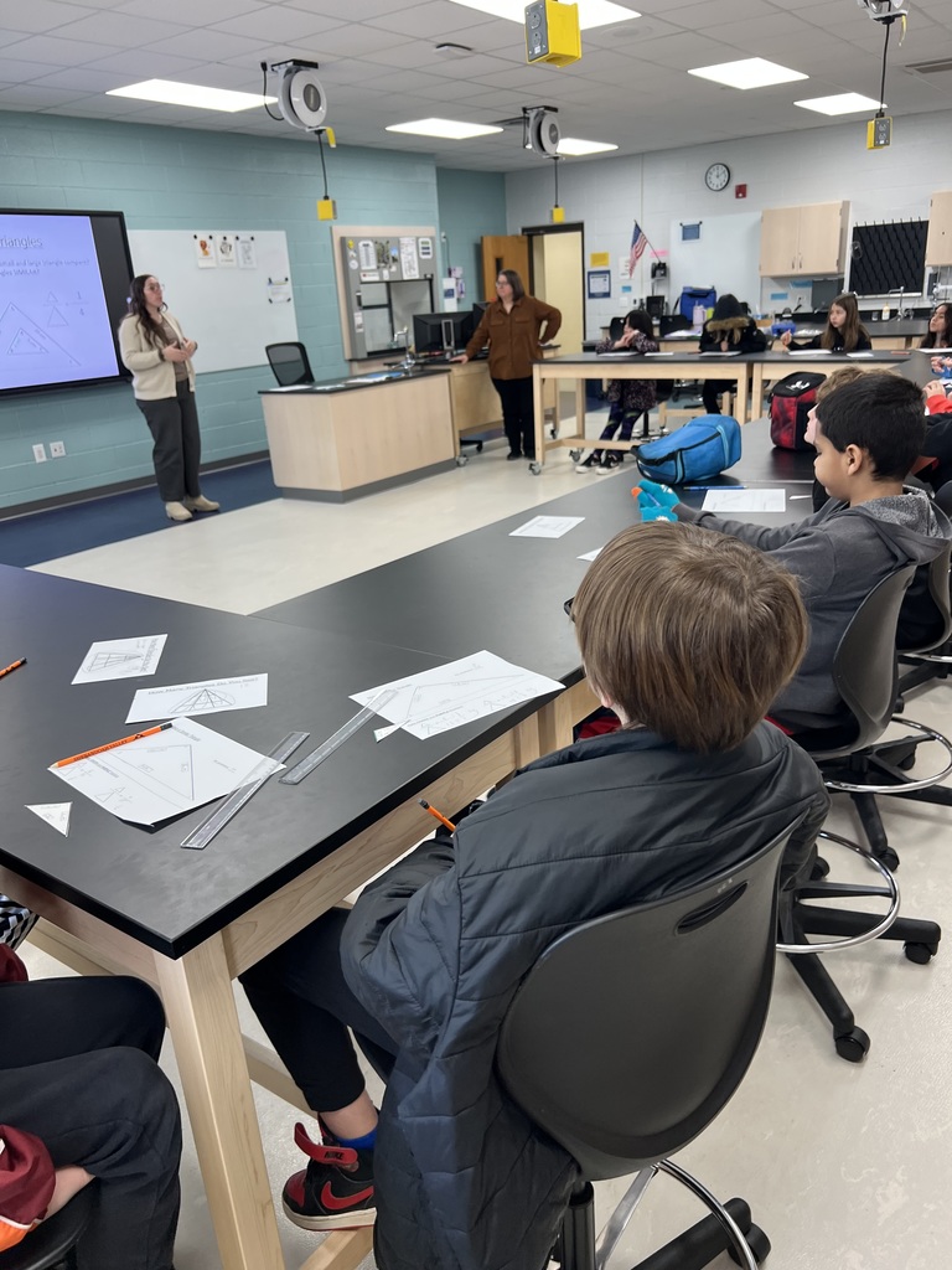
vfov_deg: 67.3
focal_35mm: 26
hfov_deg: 53.1
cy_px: 635
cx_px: 476
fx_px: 953
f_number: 1.5
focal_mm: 5.7
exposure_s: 1/120
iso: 100
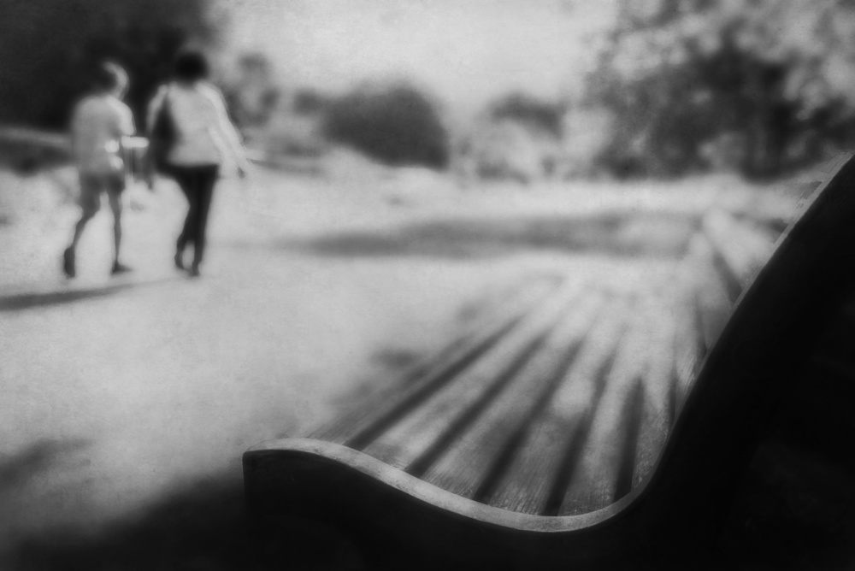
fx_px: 903
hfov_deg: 50.7
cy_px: 286
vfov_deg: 35.1
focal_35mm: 38
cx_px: 428
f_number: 4
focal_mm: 38
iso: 100
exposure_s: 1/640
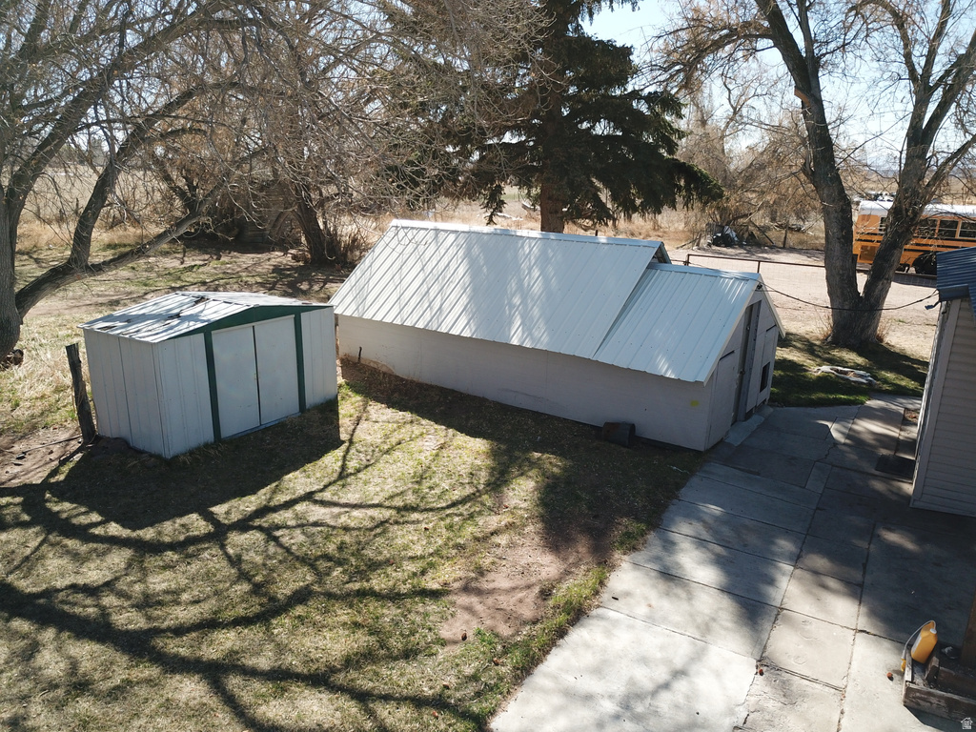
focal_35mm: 26
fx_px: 733
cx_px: 488
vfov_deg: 53.1
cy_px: 366
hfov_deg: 67.3
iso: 100
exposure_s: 1/669
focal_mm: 4.73
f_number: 2.2
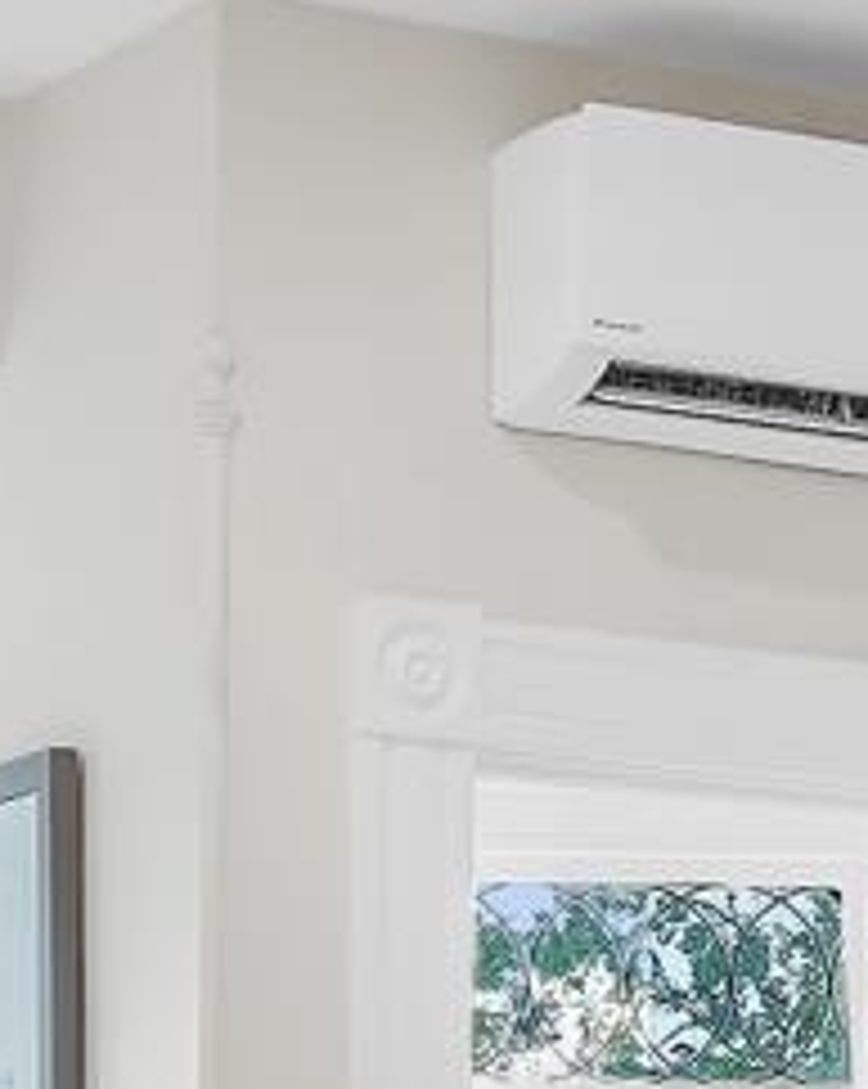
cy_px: 1586
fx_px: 5308
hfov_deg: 9.1
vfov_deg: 11.3
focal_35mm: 165
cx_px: 1318
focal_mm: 17
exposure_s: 1/10
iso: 100
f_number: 8
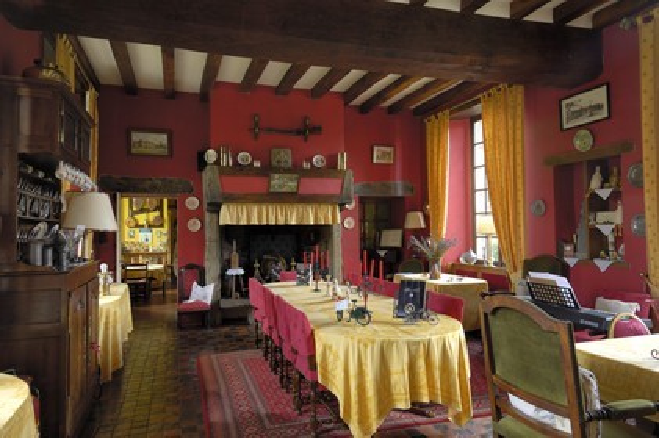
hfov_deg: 73.8
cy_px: 219
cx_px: 330
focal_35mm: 24
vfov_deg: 53.1
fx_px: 439
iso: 100
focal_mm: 16
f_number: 8
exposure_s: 1/3.33
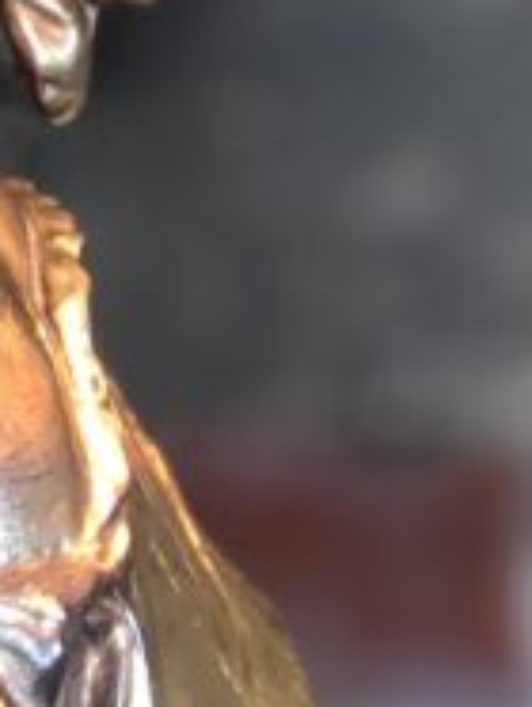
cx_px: -167
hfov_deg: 5.2
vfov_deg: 6.7
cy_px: 1418
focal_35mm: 286
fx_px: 5847
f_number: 2.4
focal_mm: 6
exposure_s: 1/33
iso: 80
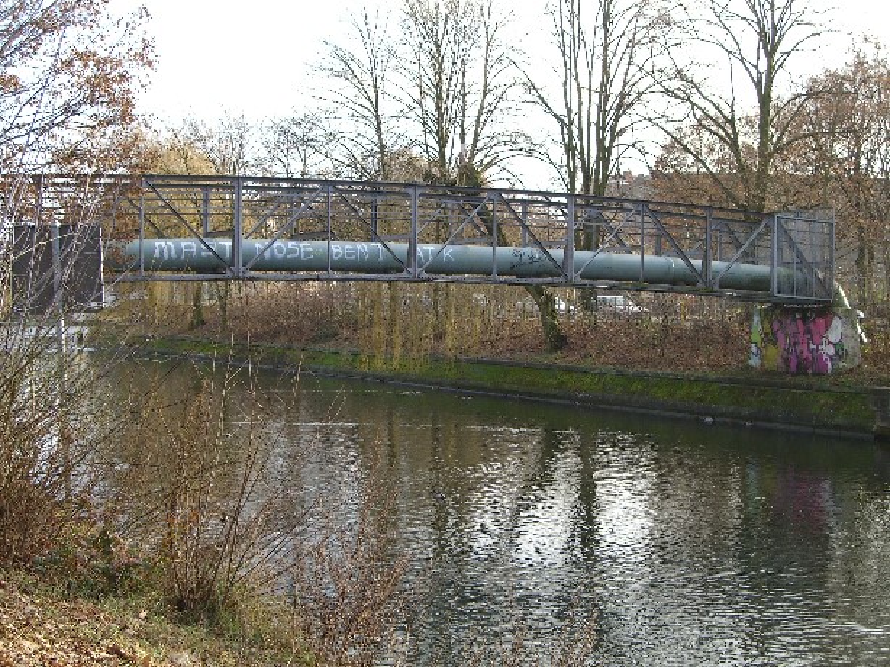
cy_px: 334
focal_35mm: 57
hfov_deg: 33.8
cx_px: 445
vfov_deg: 25.6
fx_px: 1465
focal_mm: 11.8
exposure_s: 1/125
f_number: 3.6
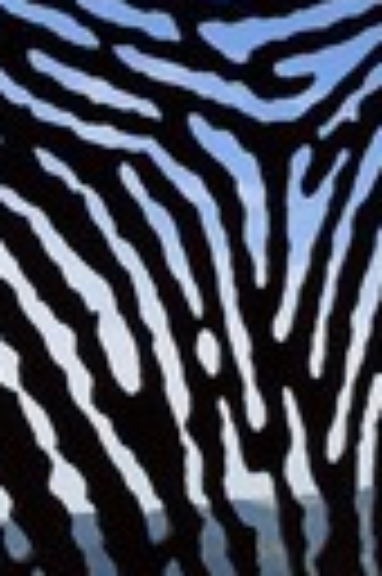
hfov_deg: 11.9
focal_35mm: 102
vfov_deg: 20.0
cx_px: 782
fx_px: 1628
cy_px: 306
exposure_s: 1/250
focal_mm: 31
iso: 200
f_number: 11
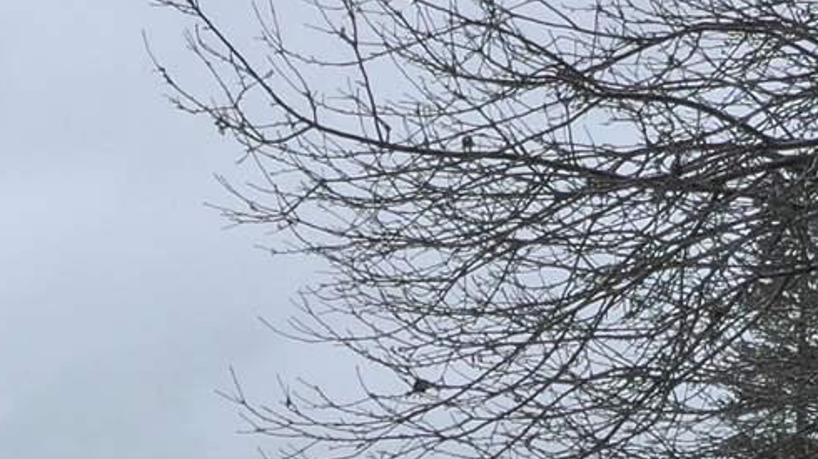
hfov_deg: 11.7
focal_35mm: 184
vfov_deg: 6.2
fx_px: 3989
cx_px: 300
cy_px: 1292
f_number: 5.6
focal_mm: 10.26
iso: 100
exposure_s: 1/320
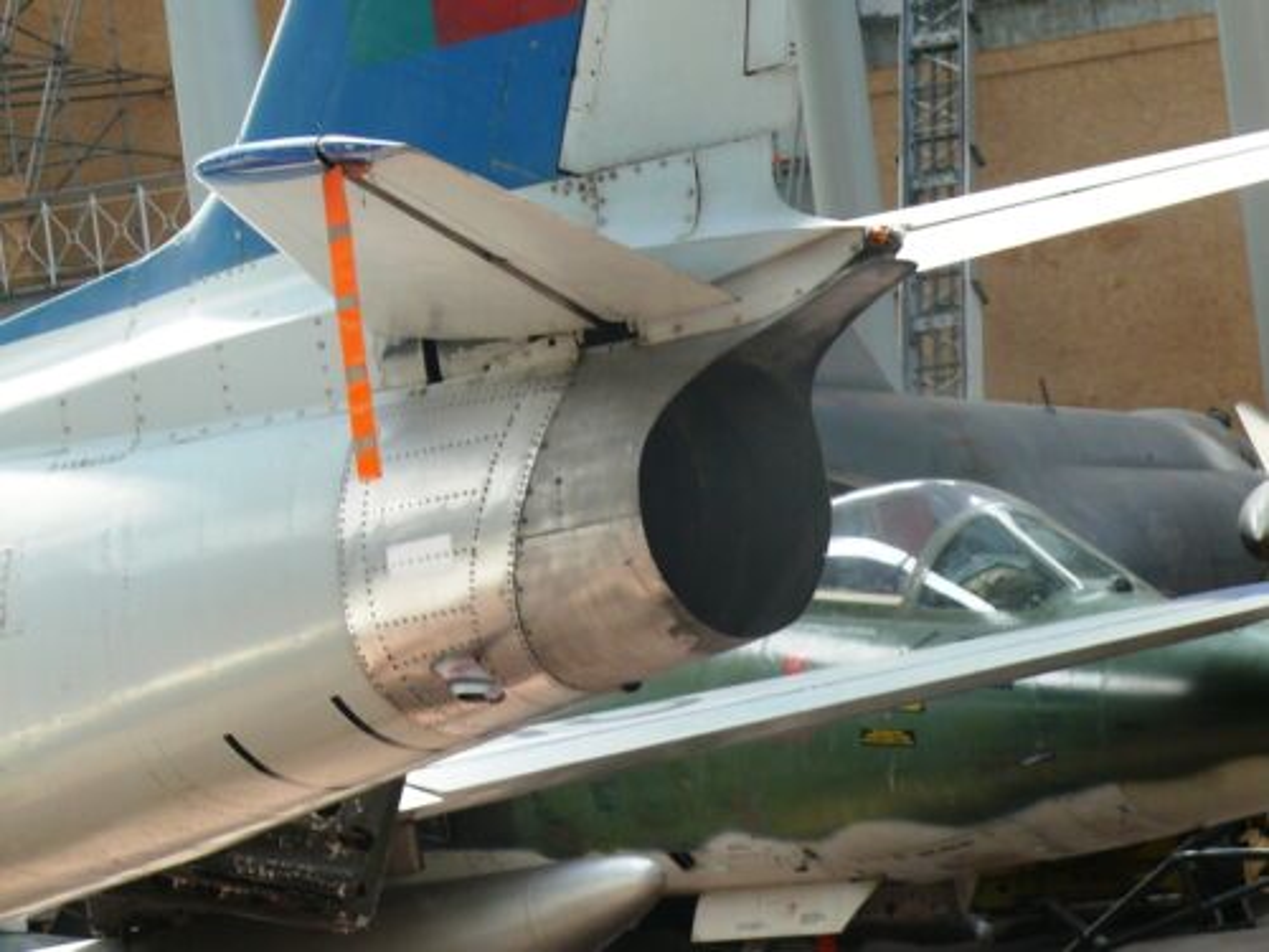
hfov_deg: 14.6
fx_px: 4949
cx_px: 634
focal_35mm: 135
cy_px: 476
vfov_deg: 11.0
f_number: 3.2
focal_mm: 16.2
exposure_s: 1/100
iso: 100
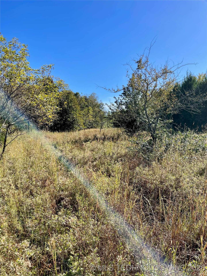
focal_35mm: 26
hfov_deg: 53.1
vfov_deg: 67.3
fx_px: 207
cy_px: 138
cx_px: 104
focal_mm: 4.2
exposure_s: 1/2257
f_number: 1.6
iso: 32
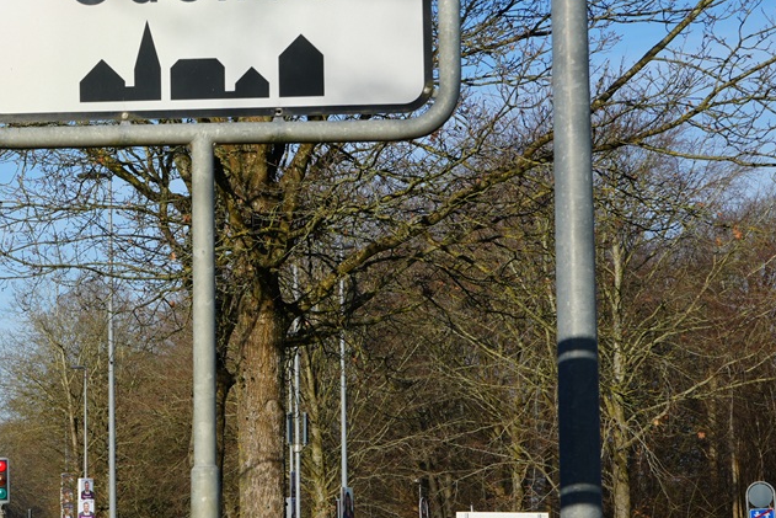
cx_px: 113
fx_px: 2199
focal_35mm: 102
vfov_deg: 13.4
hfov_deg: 19.7
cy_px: 305
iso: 100
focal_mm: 46
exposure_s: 1/200
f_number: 11
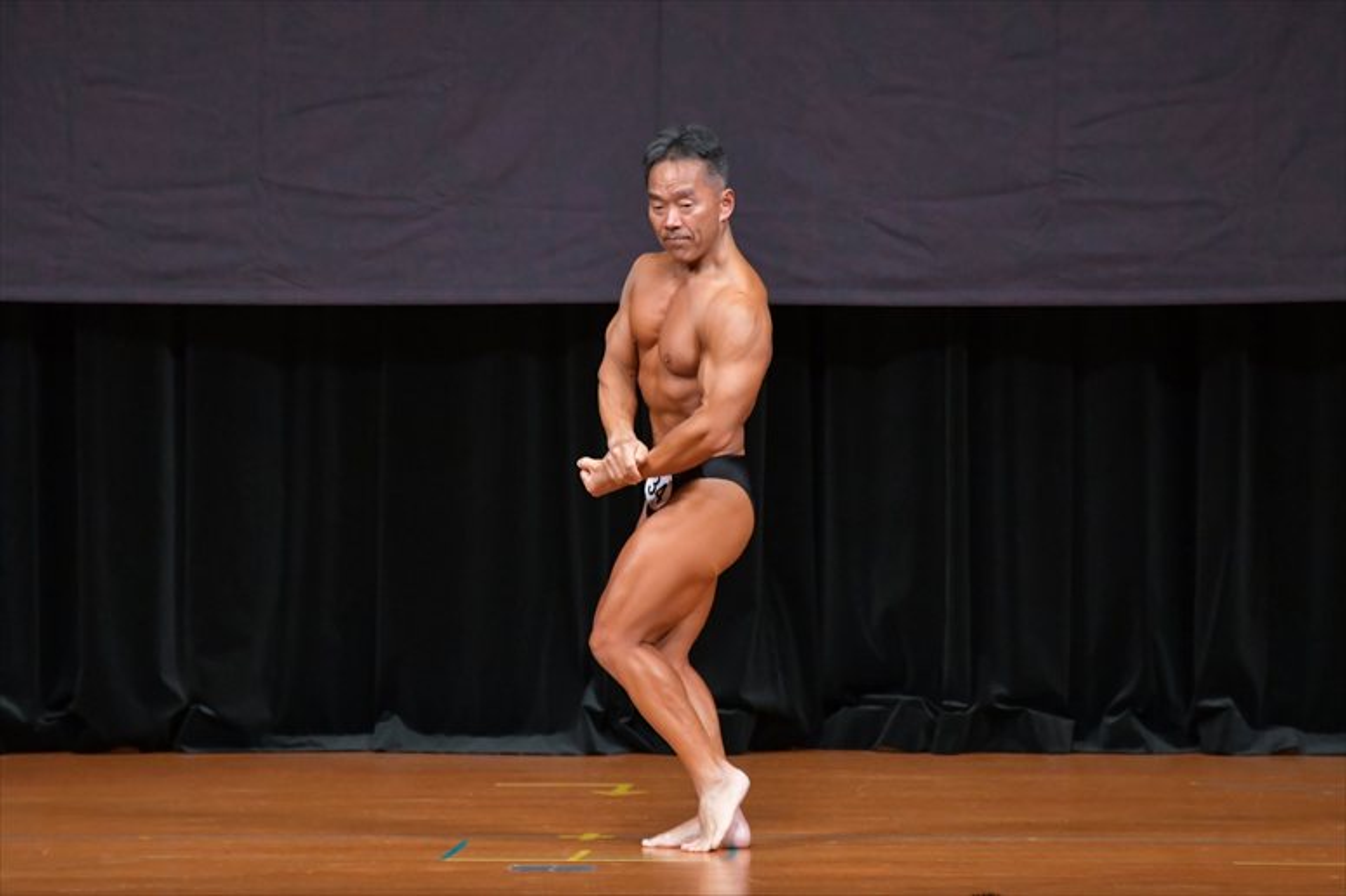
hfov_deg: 7.2
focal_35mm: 285
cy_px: 448
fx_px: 10651
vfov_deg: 4.8
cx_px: 673
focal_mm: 190
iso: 5000
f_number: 5.6
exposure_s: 1/400
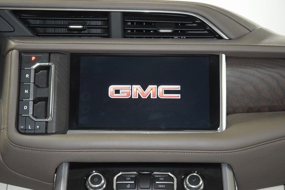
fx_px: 665
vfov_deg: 16.3
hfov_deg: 24.2
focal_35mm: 84
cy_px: 95
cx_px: 142
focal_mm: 56
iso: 3200
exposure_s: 1/60
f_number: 4.5
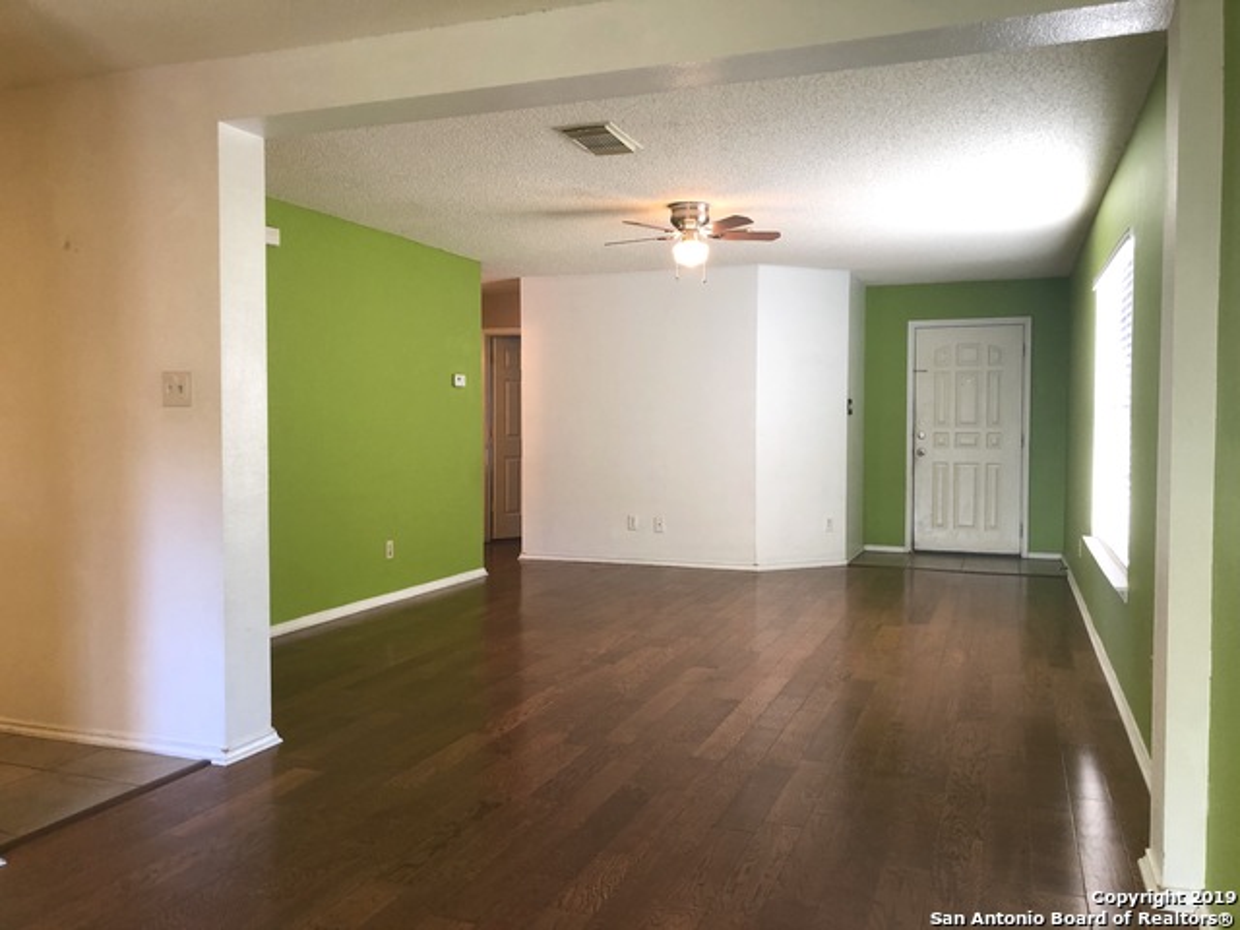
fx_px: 1003
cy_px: 465
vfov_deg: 49.7
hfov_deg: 63.4
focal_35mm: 28
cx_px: 620
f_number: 1.8
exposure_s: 1/24
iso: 40
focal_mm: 4
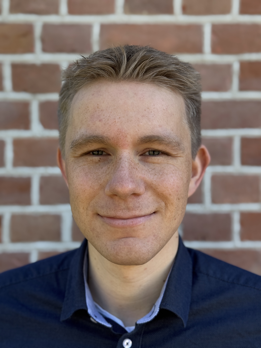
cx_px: 130
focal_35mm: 48
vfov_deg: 39.7
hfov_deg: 30.3
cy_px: 174
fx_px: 483
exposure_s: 1/609
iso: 64
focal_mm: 6.76
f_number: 1.78
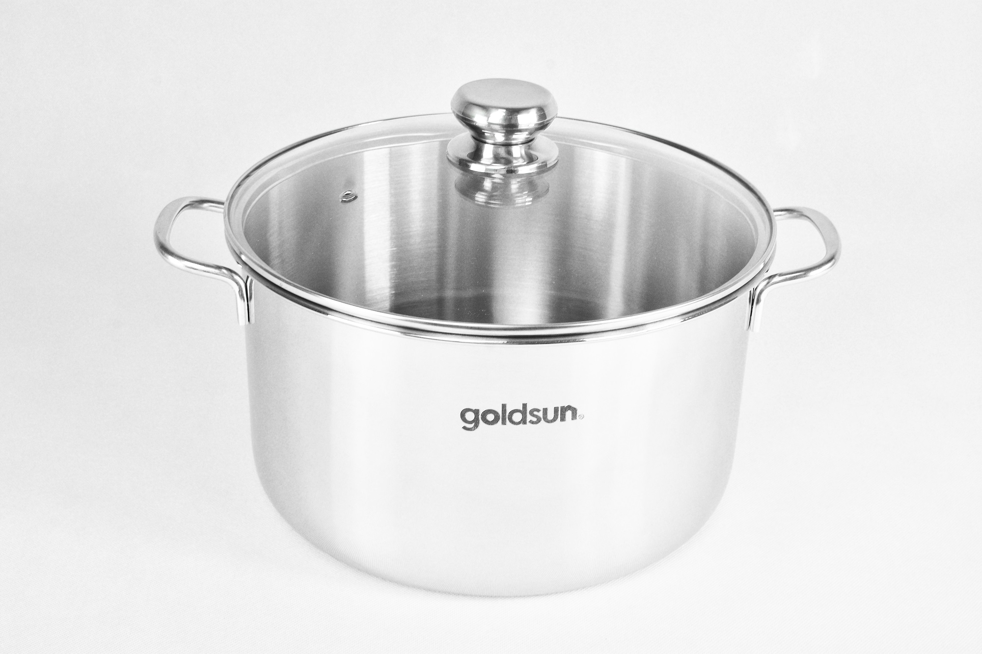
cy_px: 327
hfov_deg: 37.9
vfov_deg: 25.7
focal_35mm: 52
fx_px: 1432
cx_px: 491
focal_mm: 35
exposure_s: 1/40
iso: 200
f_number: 8
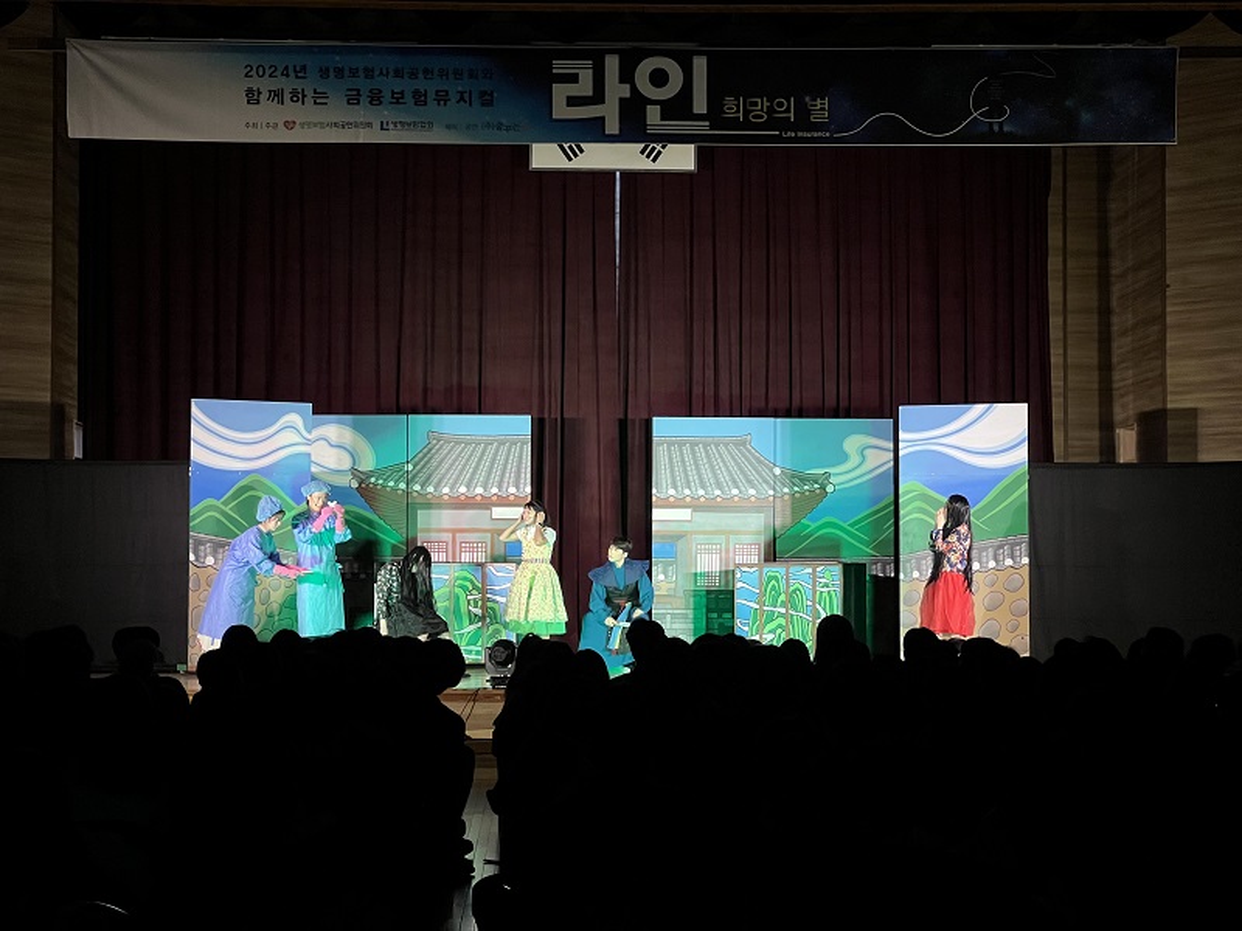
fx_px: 2763
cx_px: 621
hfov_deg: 25.3
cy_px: 466
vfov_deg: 19.1
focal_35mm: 77
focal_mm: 9
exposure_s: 1/60
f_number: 2.8
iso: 320
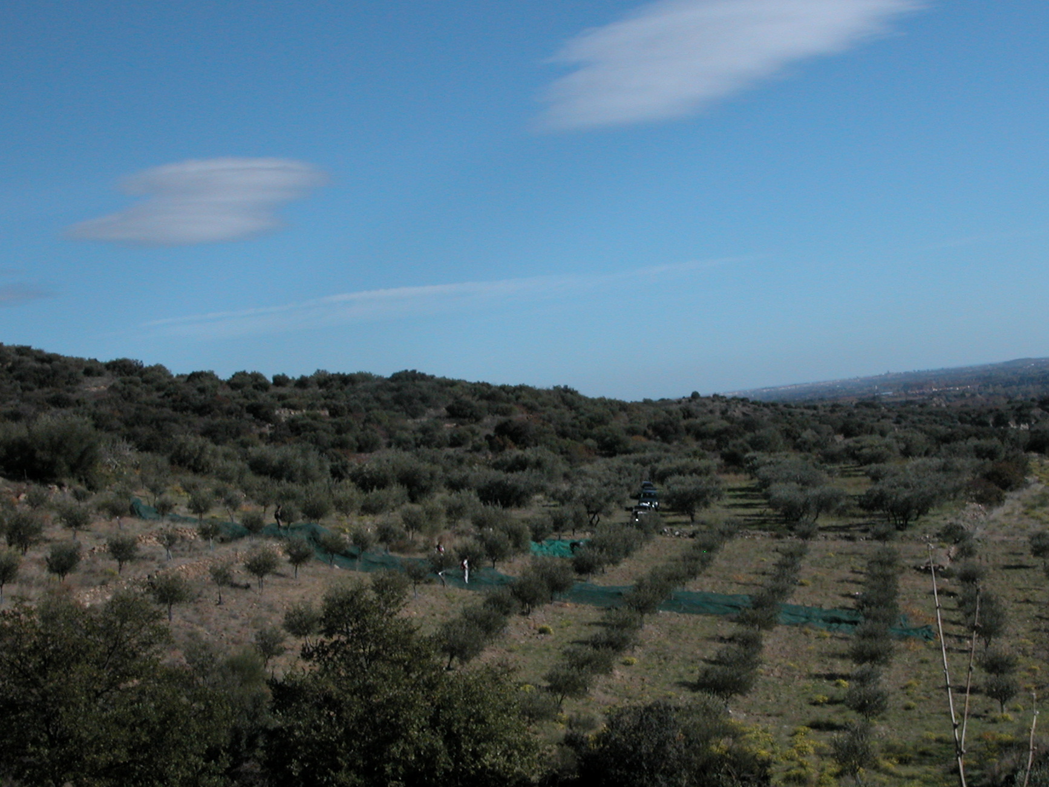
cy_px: 457
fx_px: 1879
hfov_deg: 31.1
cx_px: 639
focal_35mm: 62
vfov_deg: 23.6
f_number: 7.3
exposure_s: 1/628
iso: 100
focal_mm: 10.7
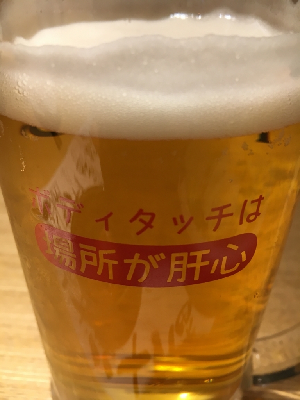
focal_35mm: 29
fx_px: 335
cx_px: 150
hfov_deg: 48.2
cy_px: 200
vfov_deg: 61.7
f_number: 2.2
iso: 50
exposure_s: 1/30
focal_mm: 4.15
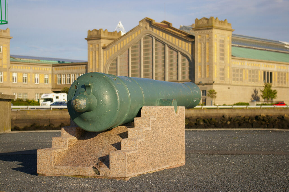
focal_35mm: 82
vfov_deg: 16.5
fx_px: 662
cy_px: 96
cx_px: 144
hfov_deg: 24.6
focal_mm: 55
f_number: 5.6
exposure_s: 1/800
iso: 200
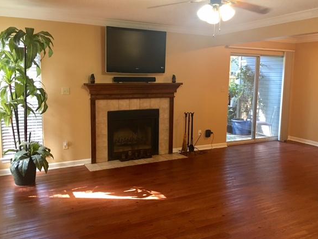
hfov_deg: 56.8
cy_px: 114
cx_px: 164
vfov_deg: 44.1
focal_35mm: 32
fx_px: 294
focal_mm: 4.15
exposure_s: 1/15
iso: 80
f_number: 2.2
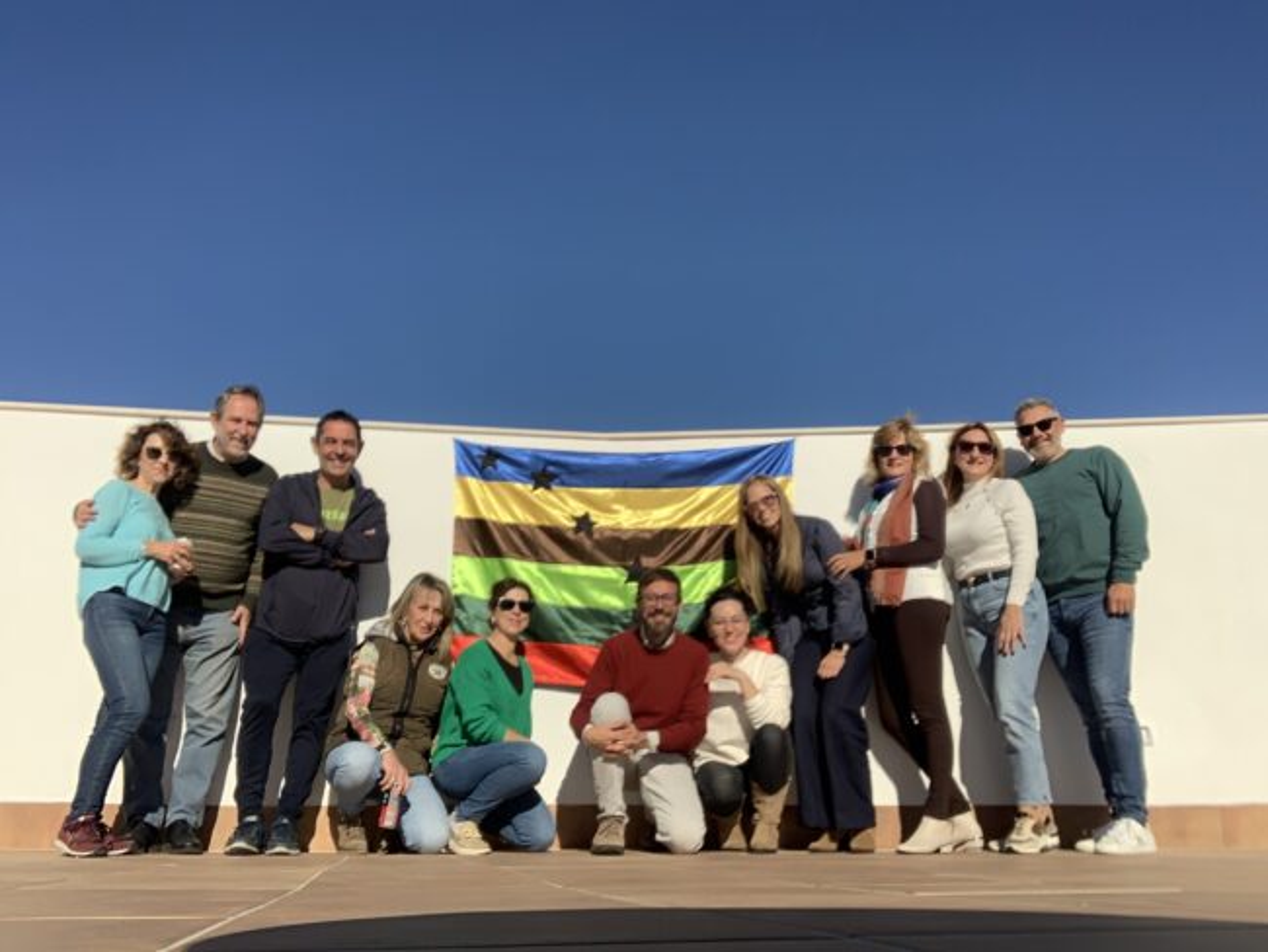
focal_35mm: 32
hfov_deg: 56.8
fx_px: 1173
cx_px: 634
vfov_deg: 44.2
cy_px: 476
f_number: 2.2
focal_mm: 2.87
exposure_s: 1/2041
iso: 20
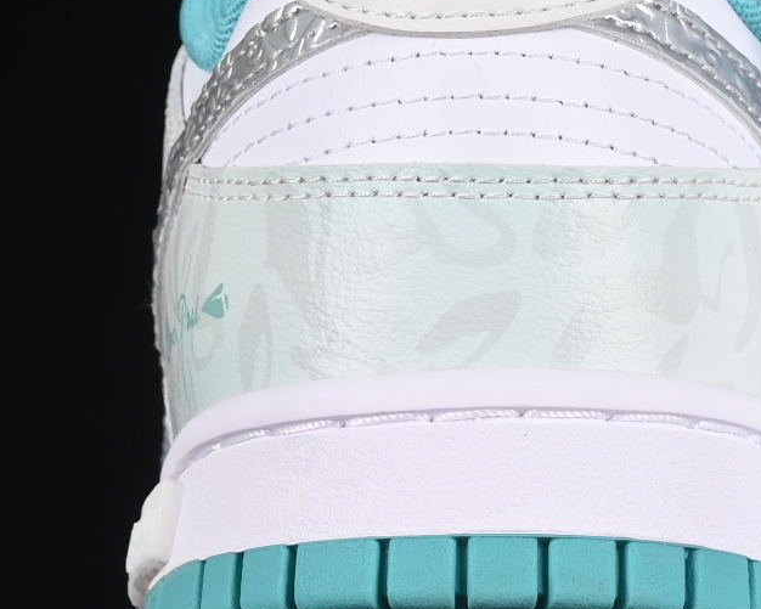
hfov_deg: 6.1
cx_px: 883
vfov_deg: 4.9
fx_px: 7051
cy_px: -47
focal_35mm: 313
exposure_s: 1/80
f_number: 8
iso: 160
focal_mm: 50
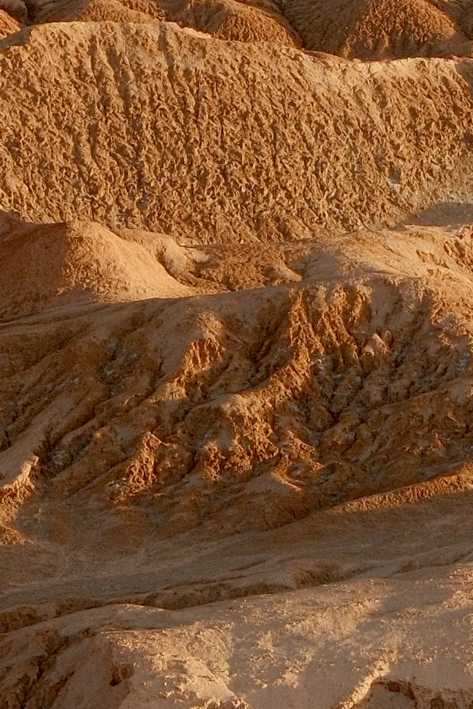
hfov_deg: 4.0
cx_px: -263
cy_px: -320
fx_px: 6799
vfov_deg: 5.9
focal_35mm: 345
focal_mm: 50
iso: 640
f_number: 10
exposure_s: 1/240
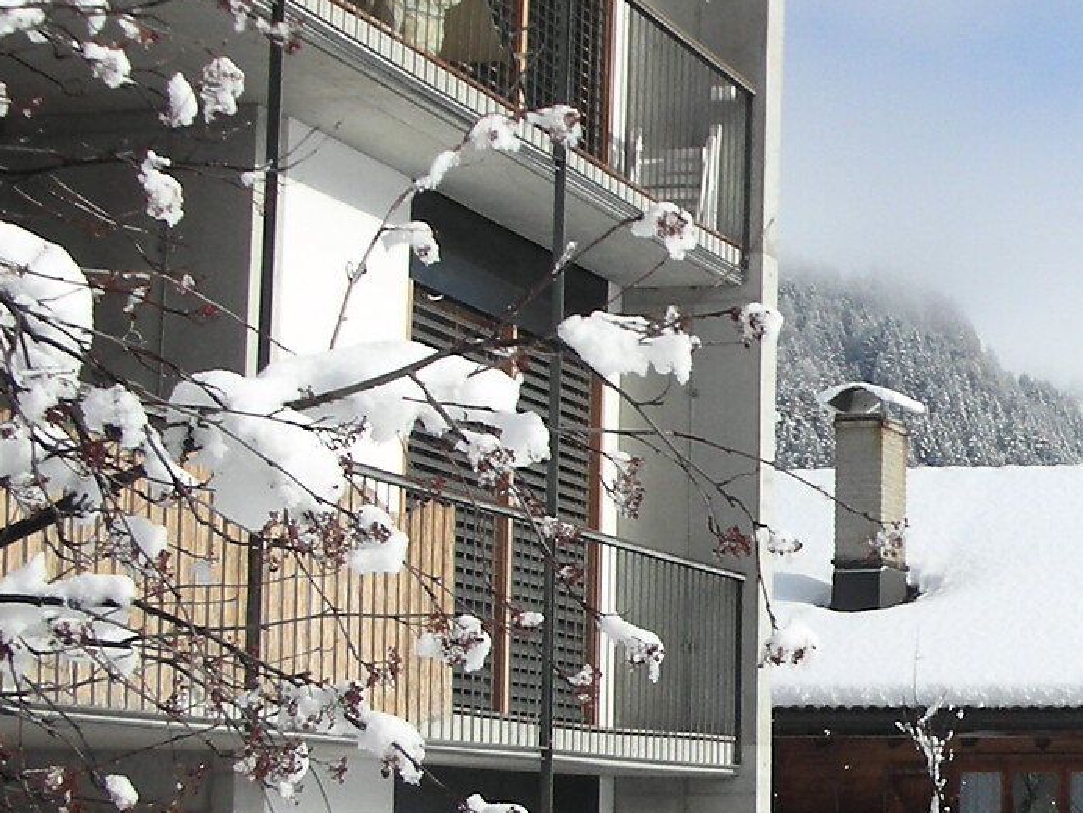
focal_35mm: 97
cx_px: 1222
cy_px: 421
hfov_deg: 19.3
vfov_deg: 15.2
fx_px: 3035
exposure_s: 1/118
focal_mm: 5.8
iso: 50
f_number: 8.5
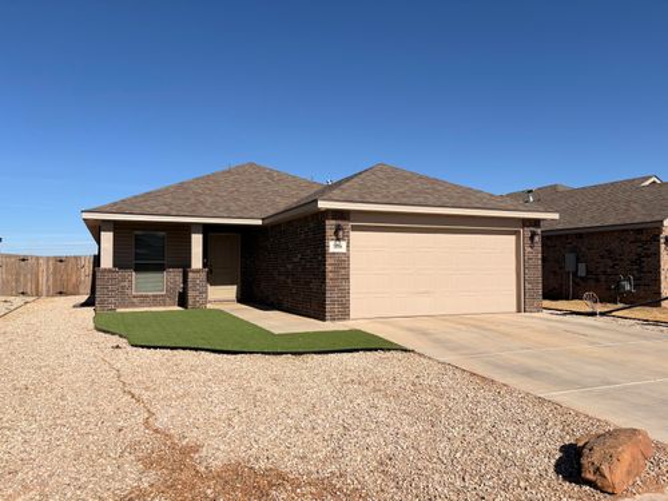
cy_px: 250
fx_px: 502
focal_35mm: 26
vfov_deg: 53.1
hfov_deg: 67.3
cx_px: 334
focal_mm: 5.96
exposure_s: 1/6993
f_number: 1.6
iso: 50
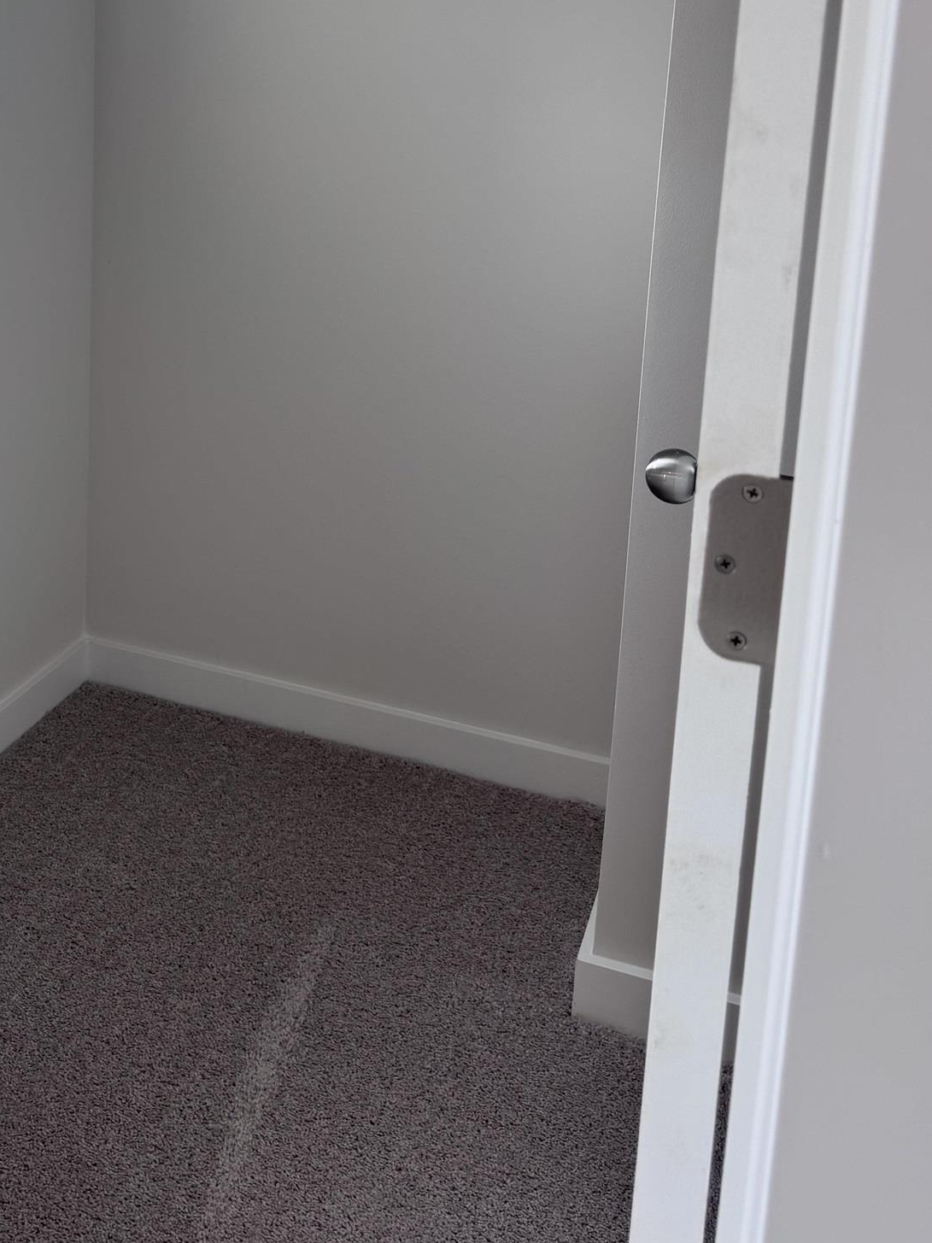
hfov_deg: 36.7
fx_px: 1364
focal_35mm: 38
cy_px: 275
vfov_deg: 46.8
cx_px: 214
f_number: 1.78
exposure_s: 1/121
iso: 80
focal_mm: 6.76
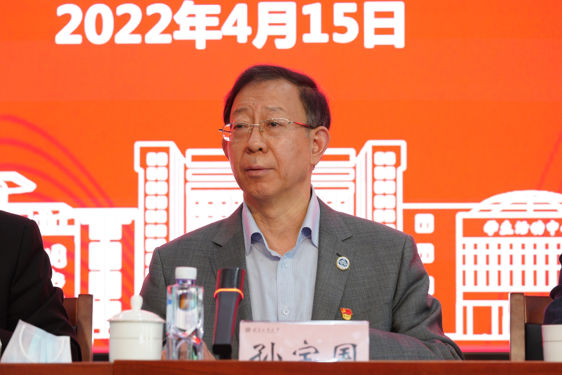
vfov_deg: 7.7
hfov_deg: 11.5
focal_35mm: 179
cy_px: 188
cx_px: 281
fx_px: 2794
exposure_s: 1/40
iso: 1250
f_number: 6.3
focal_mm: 179
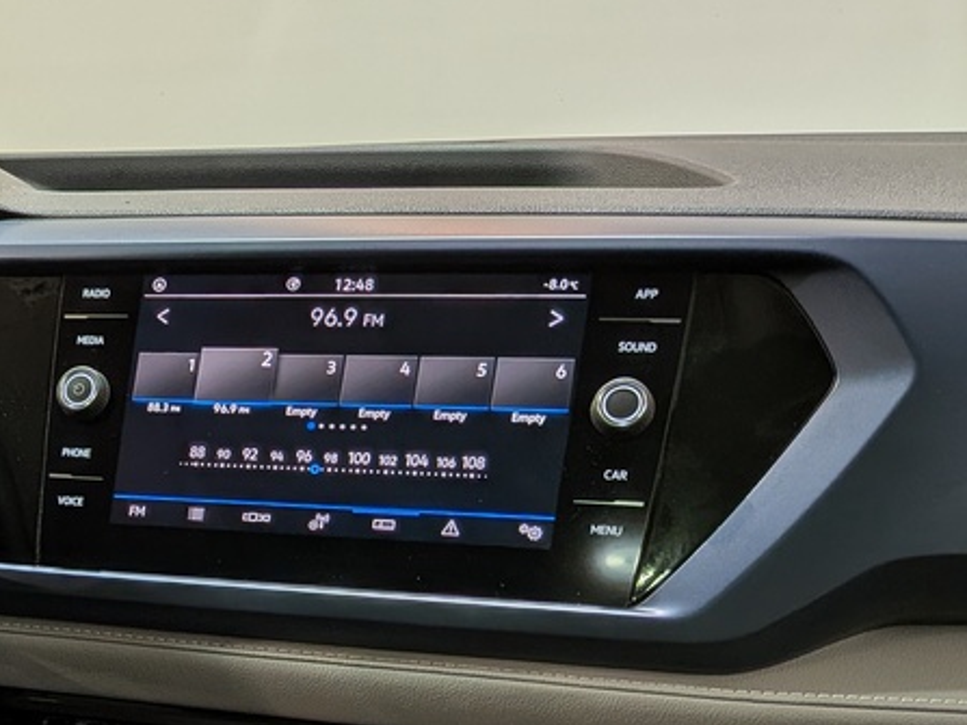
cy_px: 747
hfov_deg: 31.4
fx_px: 1536
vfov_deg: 25.1
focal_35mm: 55
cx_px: -71
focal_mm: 4.53
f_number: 1.7
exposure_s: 1/121
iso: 28
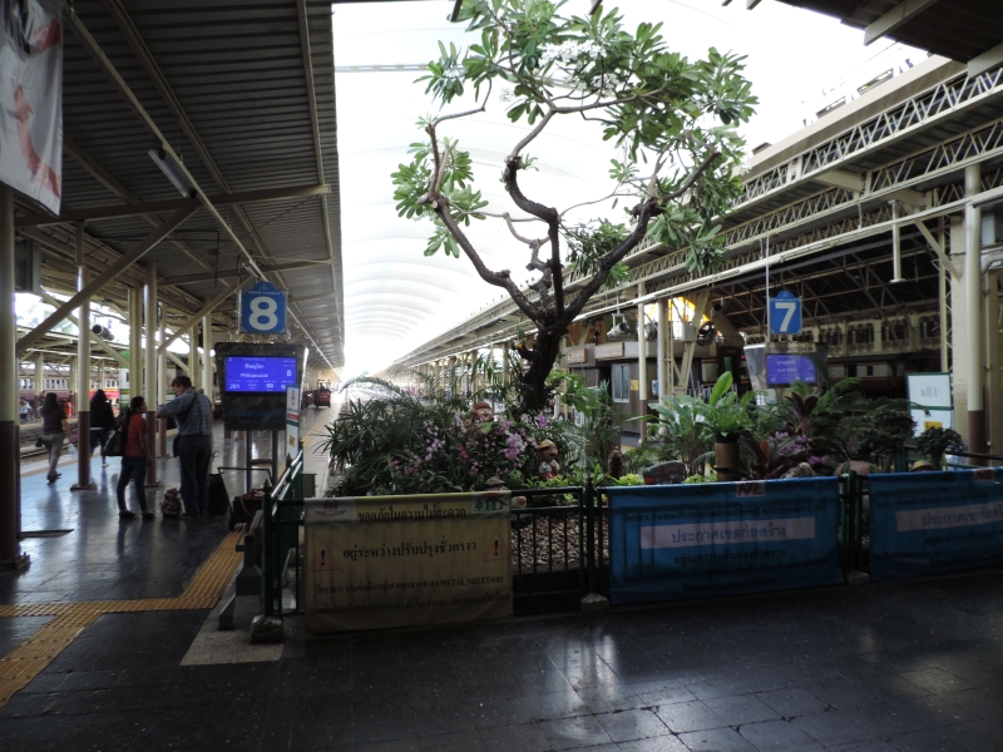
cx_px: 502
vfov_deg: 56.8
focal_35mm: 24
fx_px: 695
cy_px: 376
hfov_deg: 71.6
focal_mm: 4.3
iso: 140
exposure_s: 1/30
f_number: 3
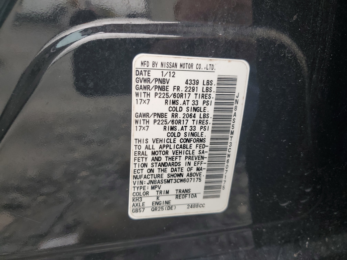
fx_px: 261
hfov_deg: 67.3
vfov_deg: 53.1
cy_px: 130
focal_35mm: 26
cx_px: 174
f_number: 1.5
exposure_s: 1/192
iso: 50
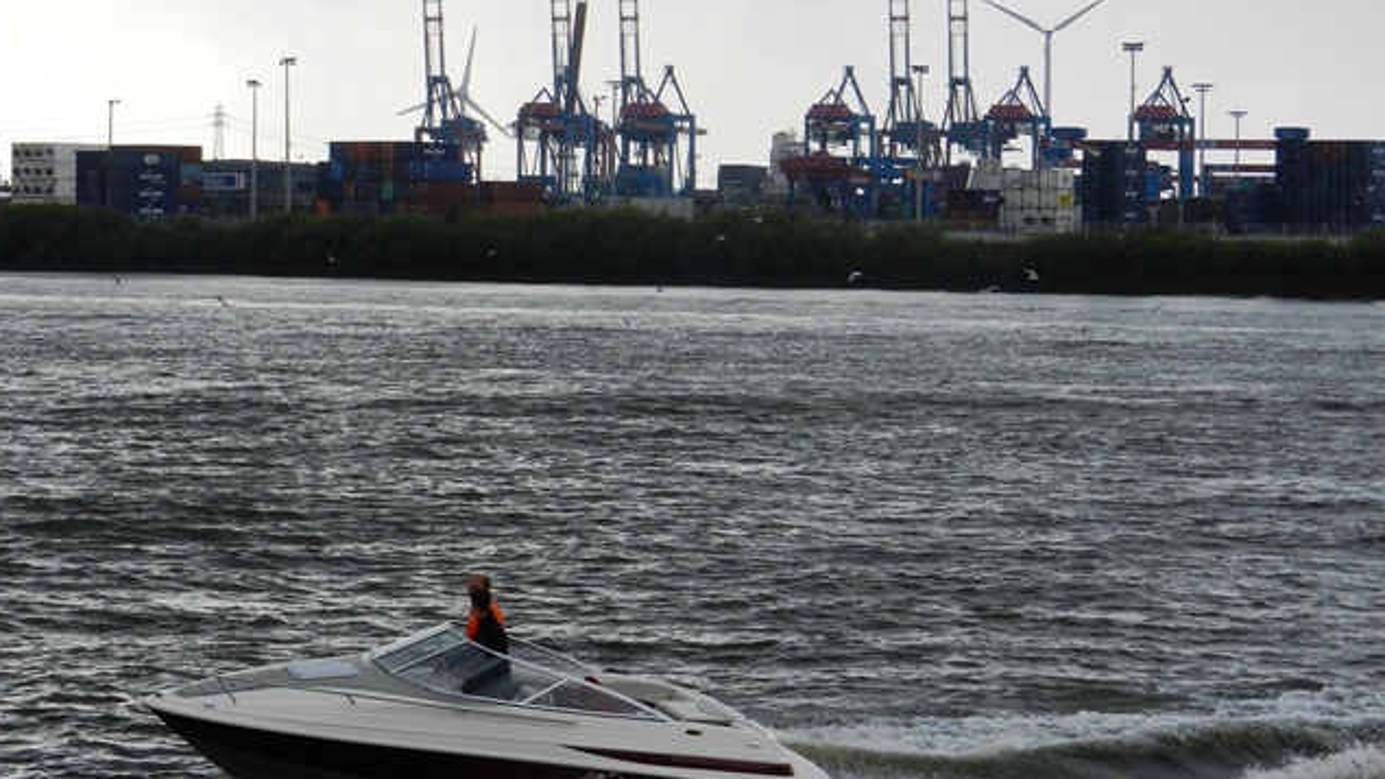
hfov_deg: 21.4
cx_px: 689
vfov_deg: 12.1
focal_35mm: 100
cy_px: 362
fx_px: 3672
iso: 160
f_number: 4.9
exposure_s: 1/640
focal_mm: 16.3
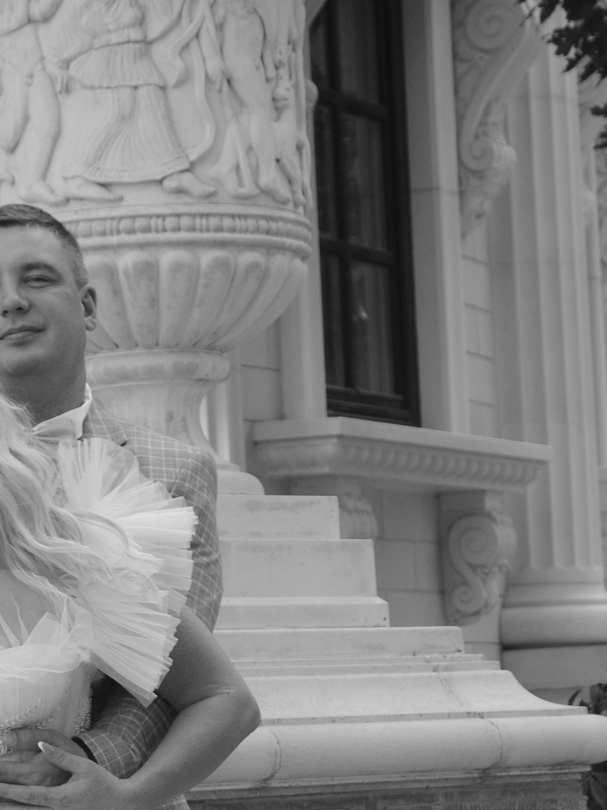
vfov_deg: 12.3
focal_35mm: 160
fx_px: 3746
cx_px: 15
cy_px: 505
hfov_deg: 9.2
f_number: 5.3
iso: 200
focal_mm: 45
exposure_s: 1/160
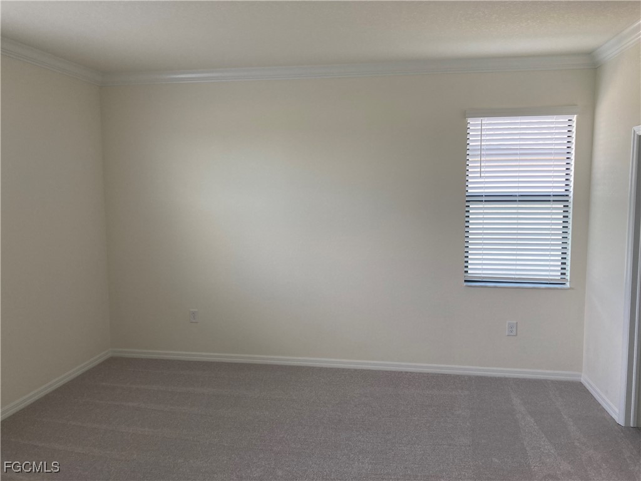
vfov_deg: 49.7
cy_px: 240
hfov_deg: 63.4
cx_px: 320
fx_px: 518
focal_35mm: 28
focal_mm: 3.99
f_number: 1.8
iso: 50
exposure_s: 1/121
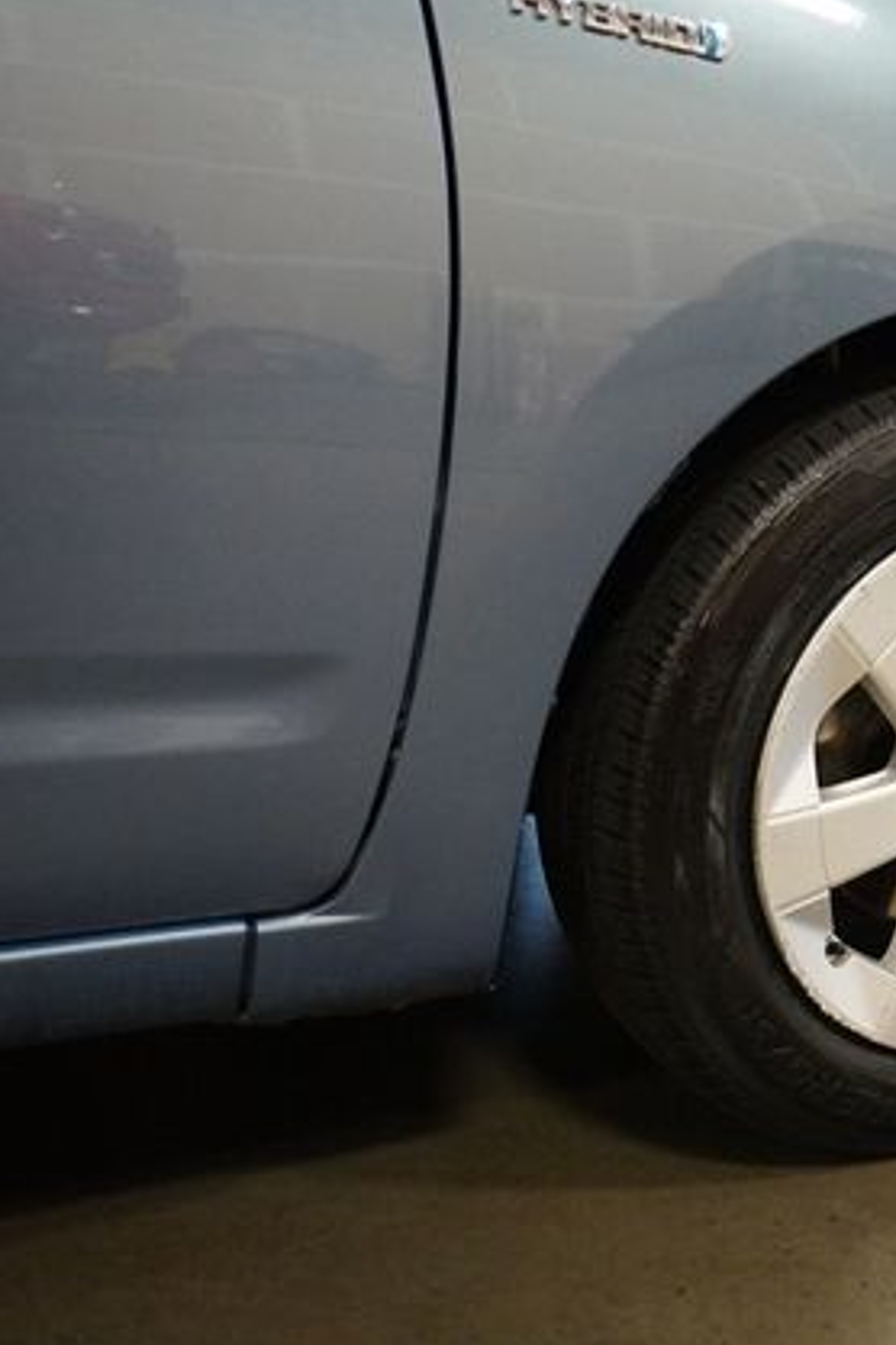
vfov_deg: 44.7
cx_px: 928
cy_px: 674
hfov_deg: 28.5
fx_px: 1634
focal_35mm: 44
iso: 6400
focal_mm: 19
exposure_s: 1/160
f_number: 4
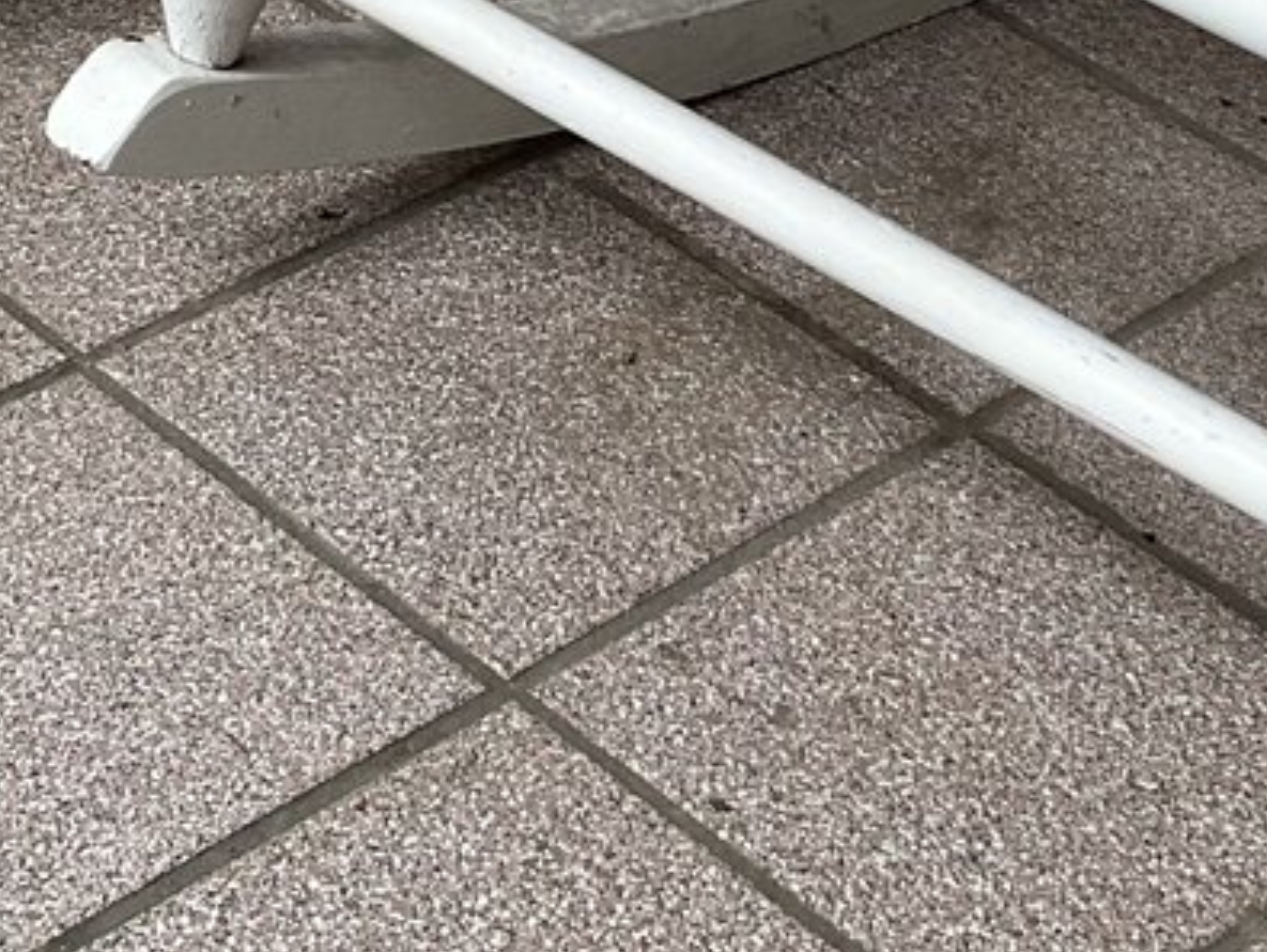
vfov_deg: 13.2
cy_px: -37
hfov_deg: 17.7
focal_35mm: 111
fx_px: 4066
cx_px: 710
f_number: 1.8
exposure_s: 1/500
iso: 16
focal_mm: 3
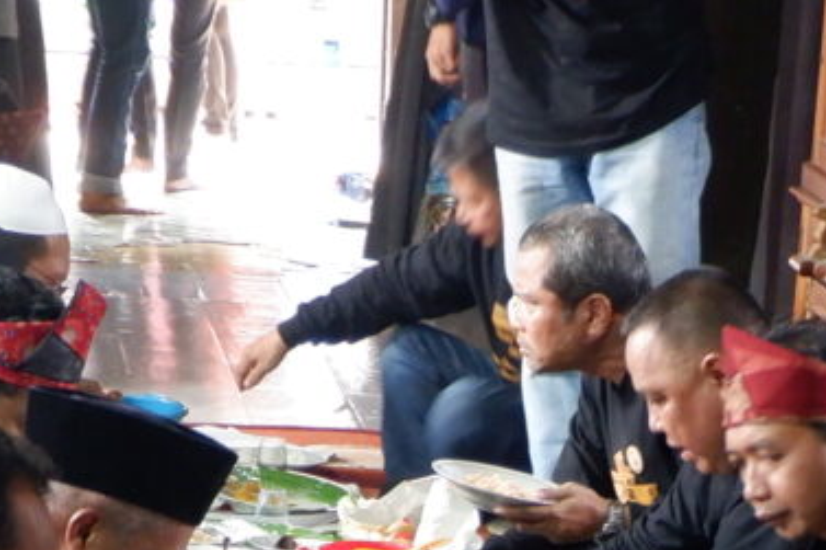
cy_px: 1055
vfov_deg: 8.1
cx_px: 736
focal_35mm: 163
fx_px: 3738
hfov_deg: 12.5
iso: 1600
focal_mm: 20.1
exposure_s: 1/20
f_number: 3.8
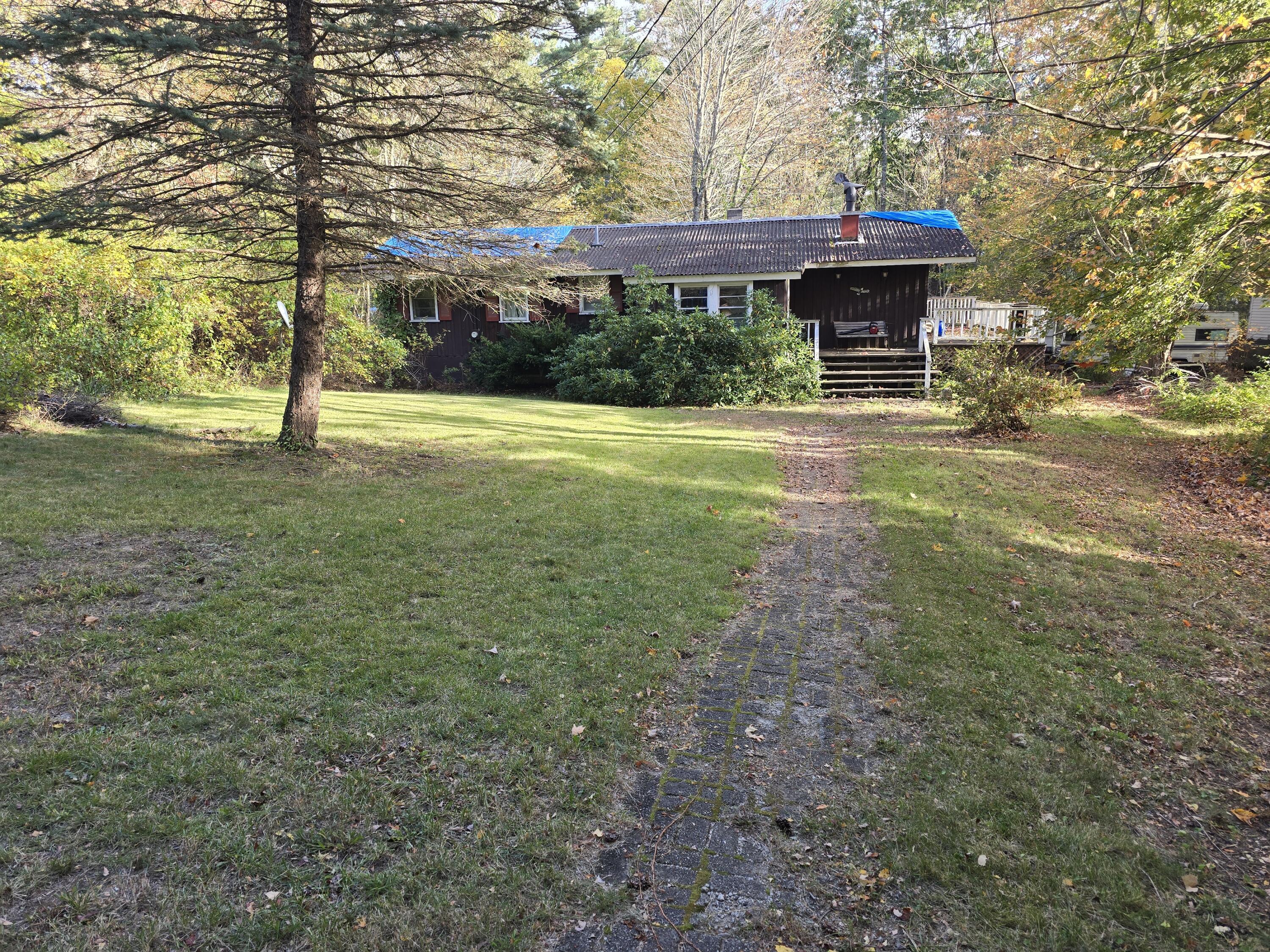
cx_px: 635
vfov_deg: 58.9
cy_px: 476
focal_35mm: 23
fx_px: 844
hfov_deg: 73.9
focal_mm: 6.3
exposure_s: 1/180
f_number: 1.7
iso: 50
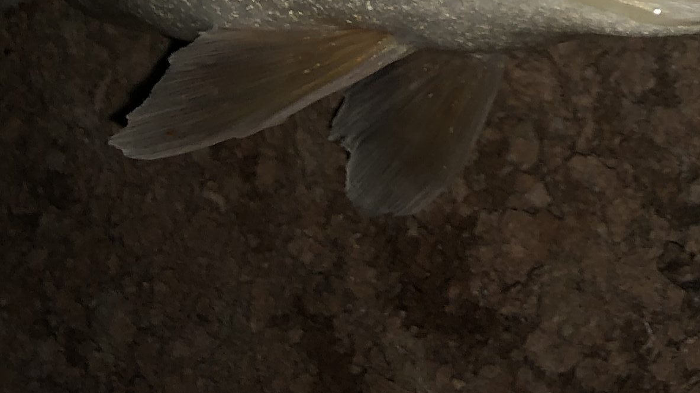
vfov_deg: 10.8
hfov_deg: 18.7
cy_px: -360
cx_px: 975
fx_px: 1930
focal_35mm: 104
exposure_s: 1/36
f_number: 1.8
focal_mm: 3.99
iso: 20
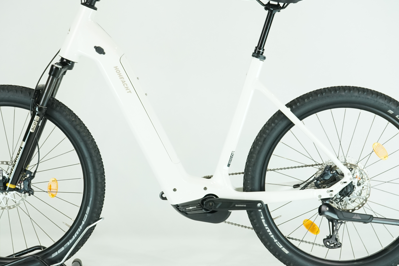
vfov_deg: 17.9
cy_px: 118
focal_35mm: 76
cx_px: 176
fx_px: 842
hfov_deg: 26.6
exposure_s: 1/200
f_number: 6.3
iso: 1600
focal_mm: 55
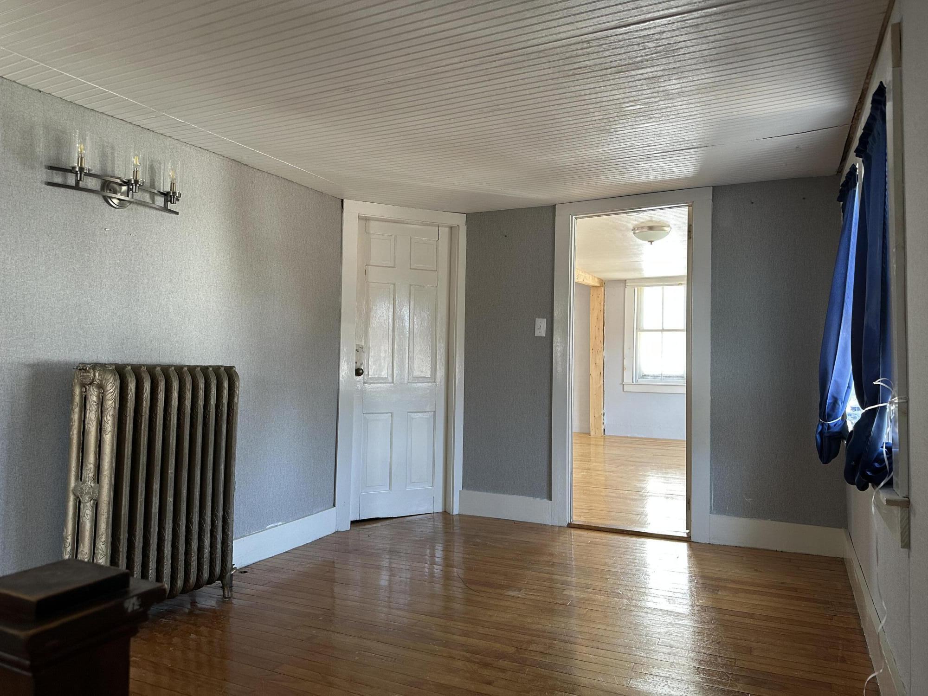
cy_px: 348
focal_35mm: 24
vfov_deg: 56.8
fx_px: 643
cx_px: 464
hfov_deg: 71.6
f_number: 1.78
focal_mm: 6.86
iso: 200
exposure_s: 1/121
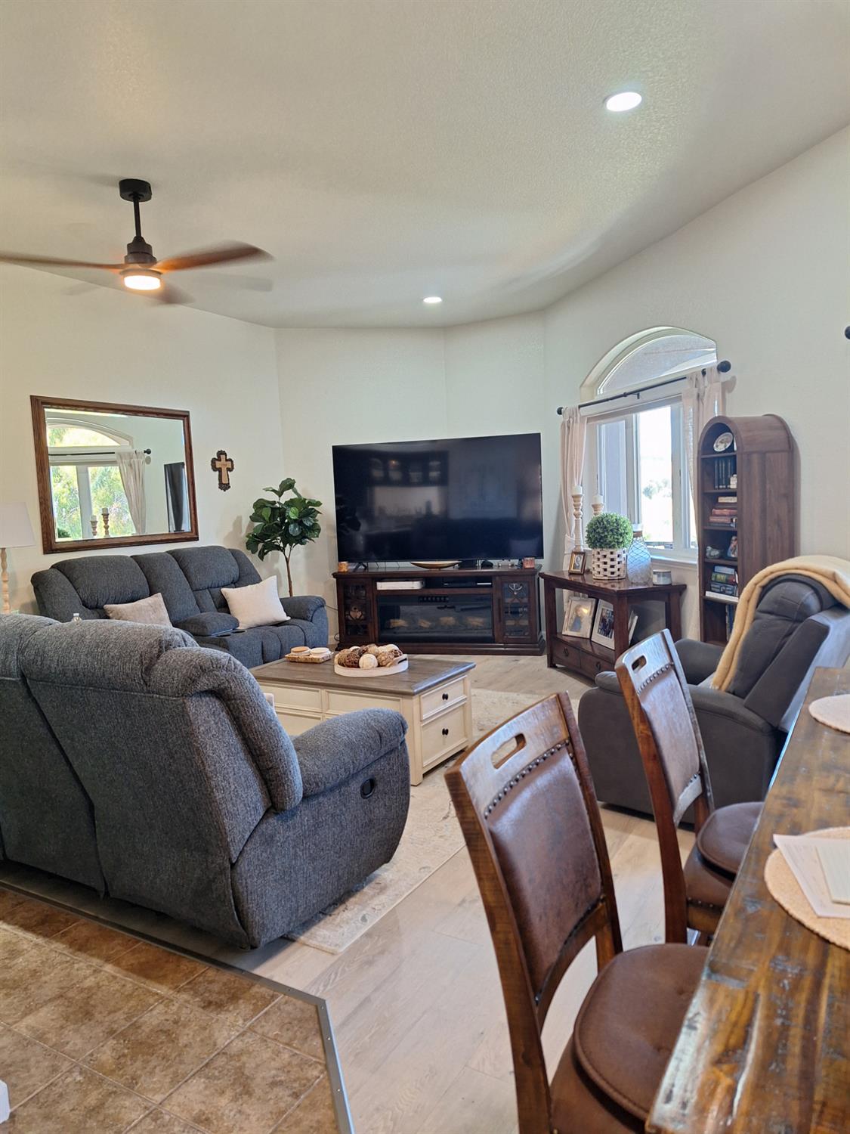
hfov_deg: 58.9
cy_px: 567
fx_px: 753
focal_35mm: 23
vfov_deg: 73.9
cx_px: 425
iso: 125
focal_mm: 5.54
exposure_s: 1/40
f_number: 1.8
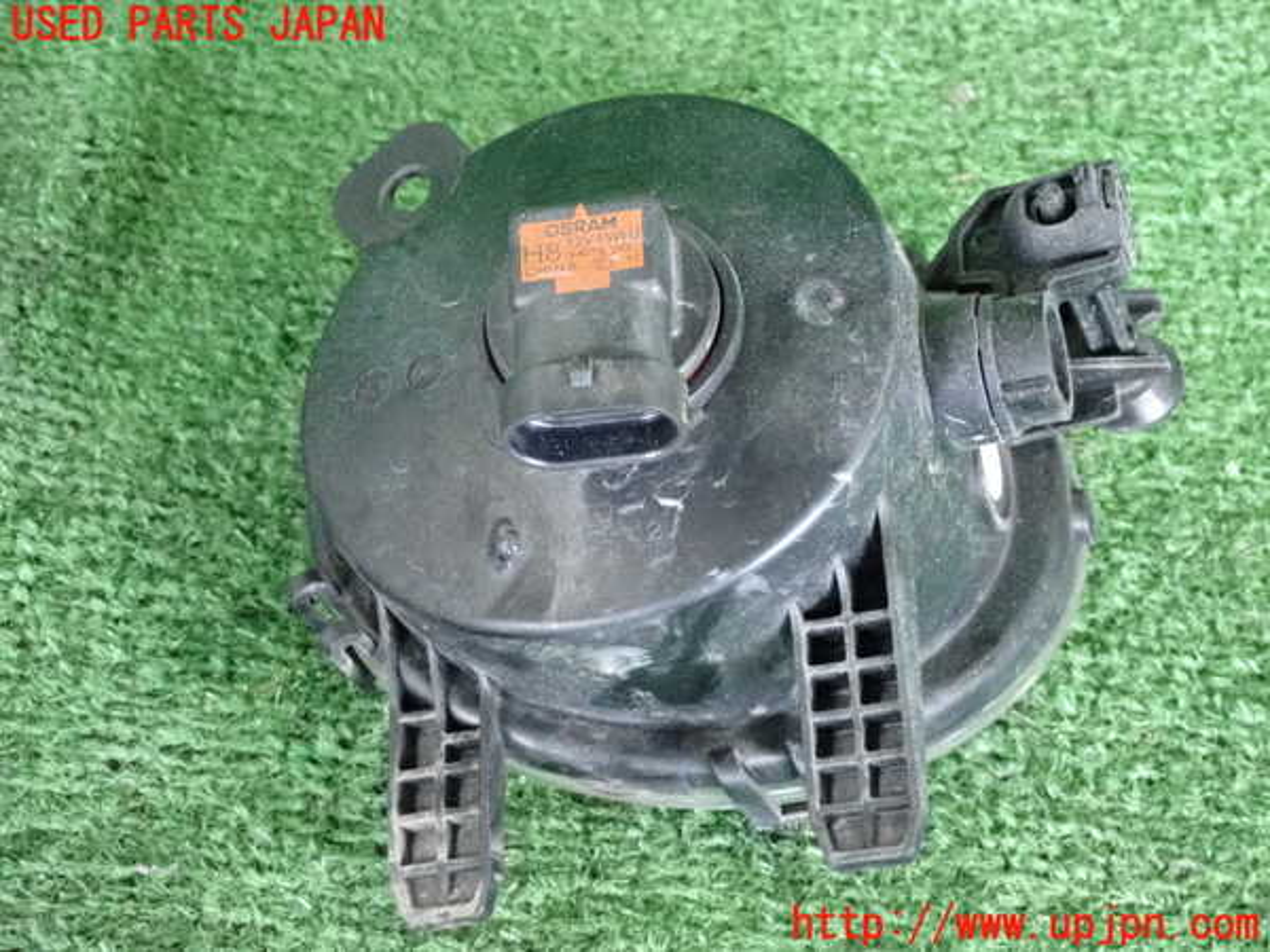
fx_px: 2825
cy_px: 476
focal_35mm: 77
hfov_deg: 25.3
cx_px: 635
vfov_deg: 19.1
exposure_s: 1/125
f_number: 4.1
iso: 4000
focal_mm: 13.65
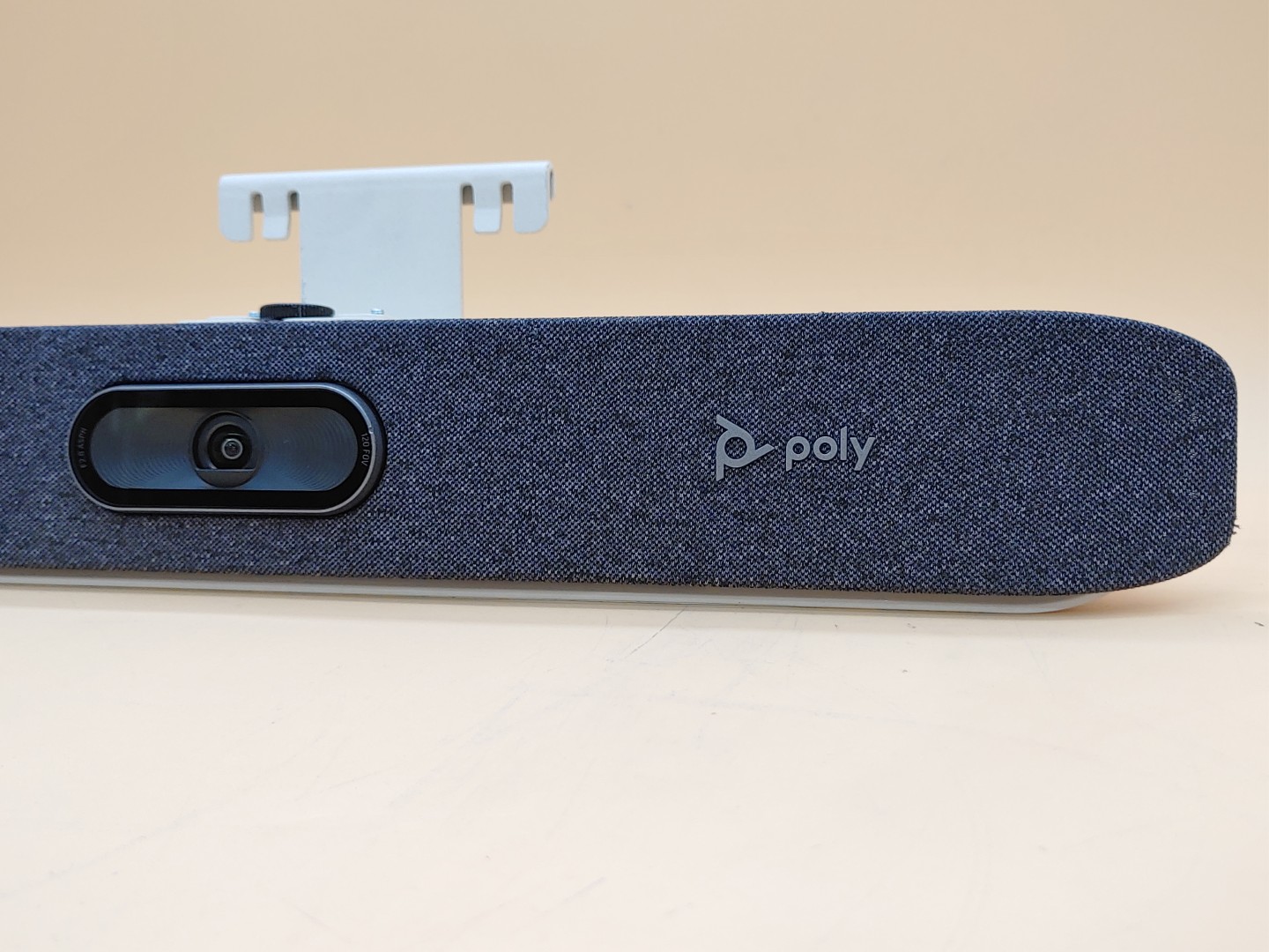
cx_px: 634
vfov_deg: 42.9
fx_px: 1210
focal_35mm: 33
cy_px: 476
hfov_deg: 55.4
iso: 50
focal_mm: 4.36
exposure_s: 1/62
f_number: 1.8
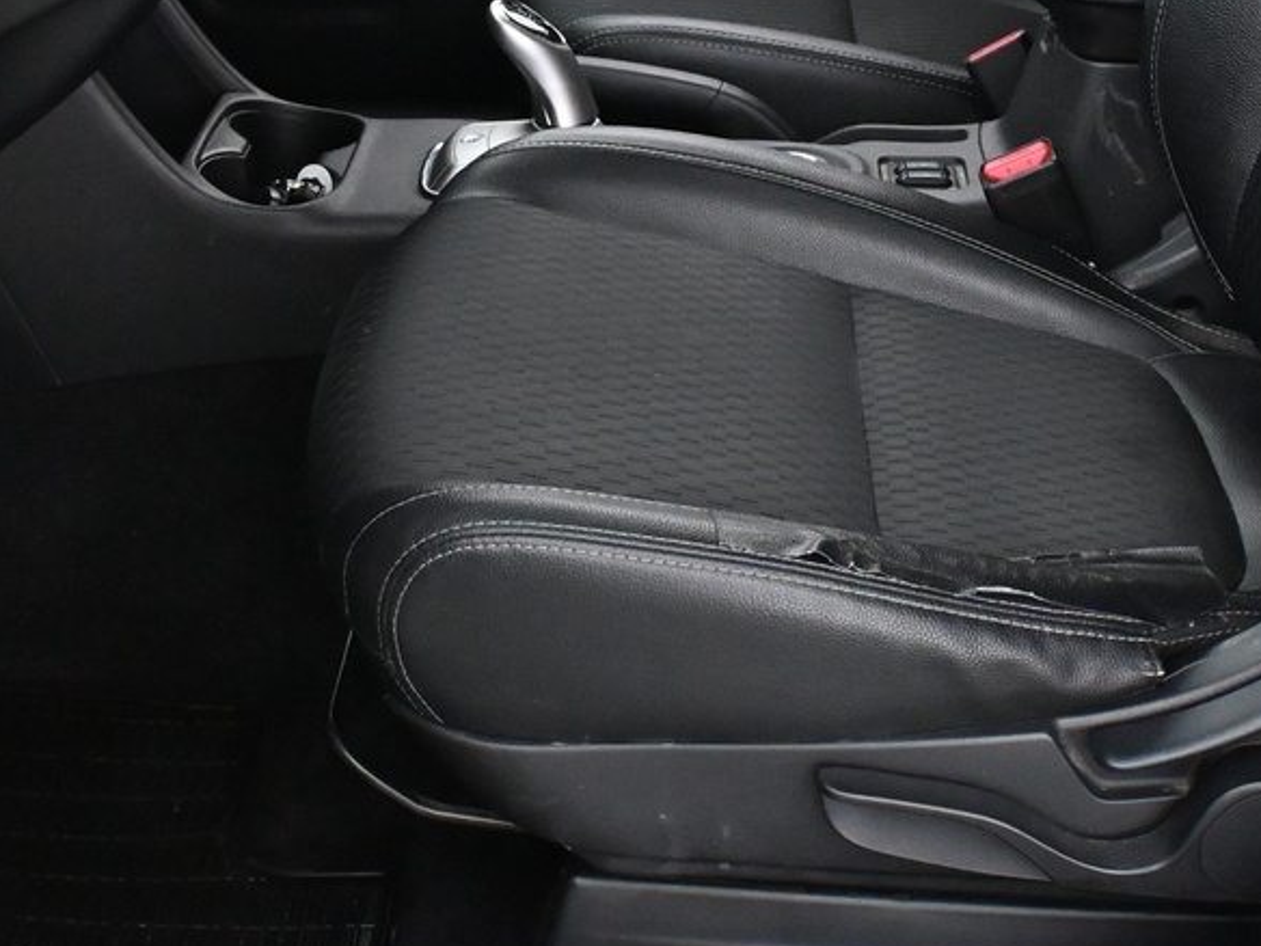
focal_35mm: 122
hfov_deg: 16.1
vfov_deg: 11.9
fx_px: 4444
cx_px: 624
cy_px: -104
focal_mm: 30.5
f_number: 4.8
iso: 4000
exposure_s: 1/60
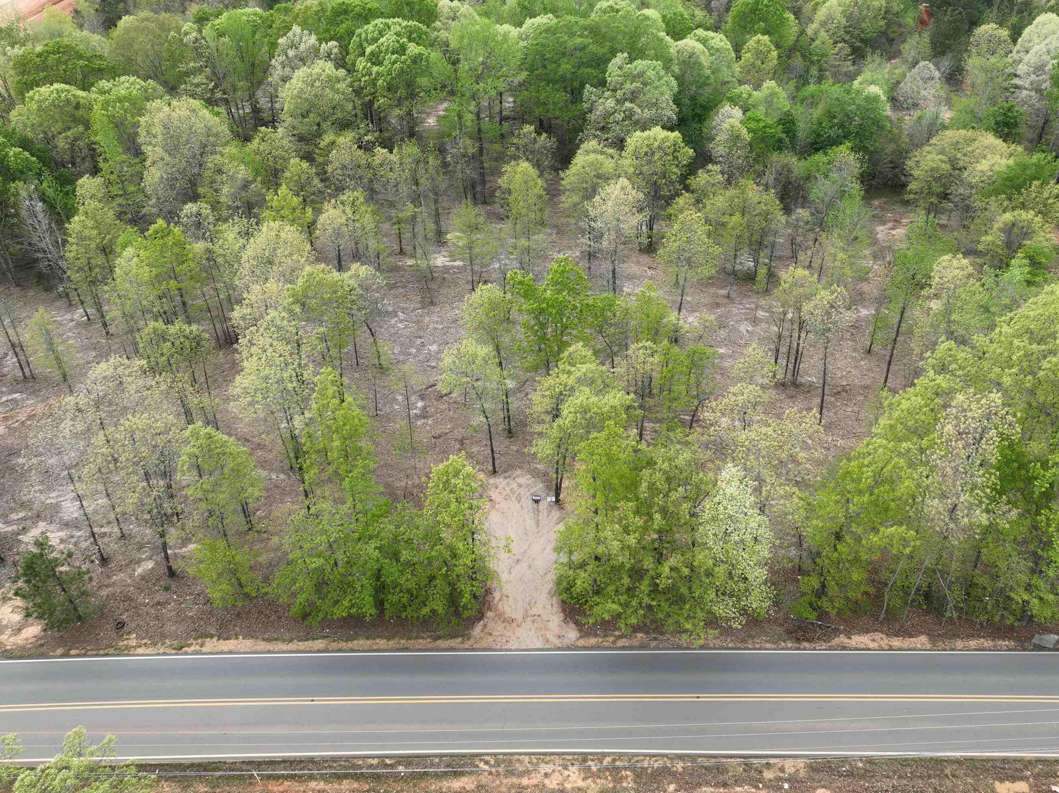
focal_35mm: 28
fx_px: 856
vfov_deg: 49.7
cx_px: 549
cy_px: 363
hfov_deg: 63.5
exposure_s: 1/640
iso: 100
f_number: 2.8
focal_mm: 12.29
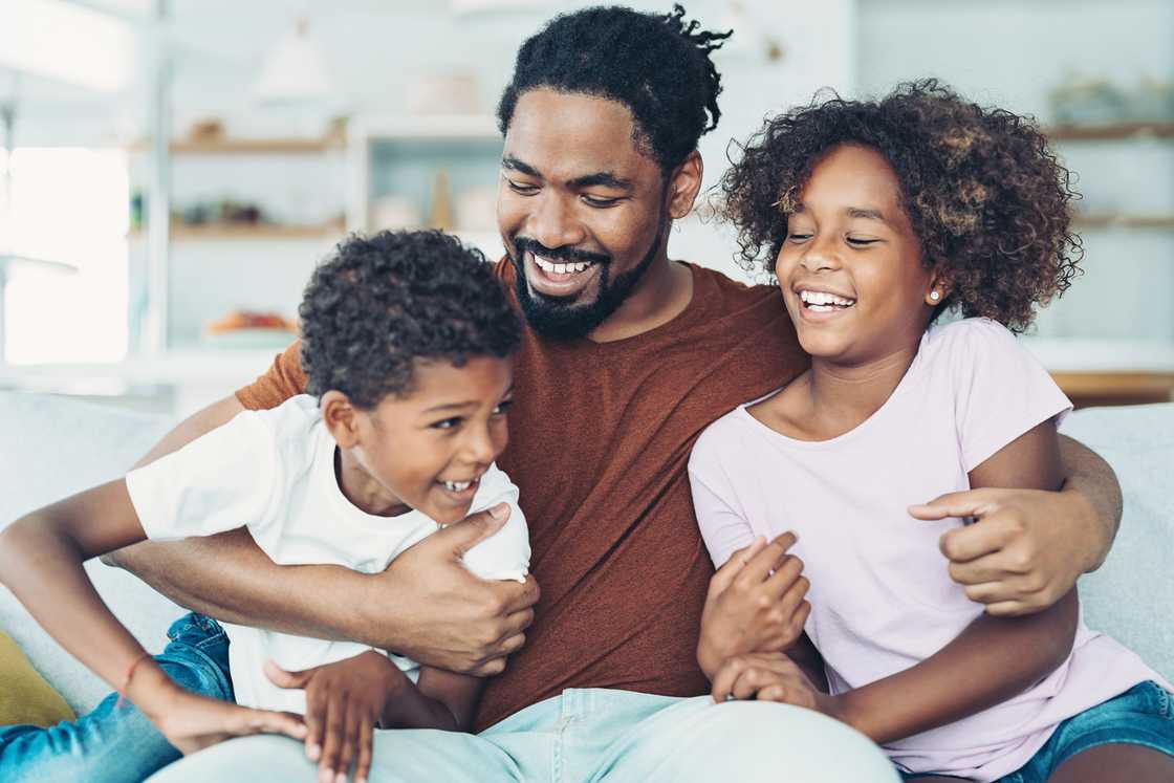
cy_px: 392
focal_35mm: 50
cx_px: 587
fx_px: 1631
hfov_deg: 39.6
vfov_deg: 27.0
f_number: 1.8
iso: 400
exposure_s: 1/250
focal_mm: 50
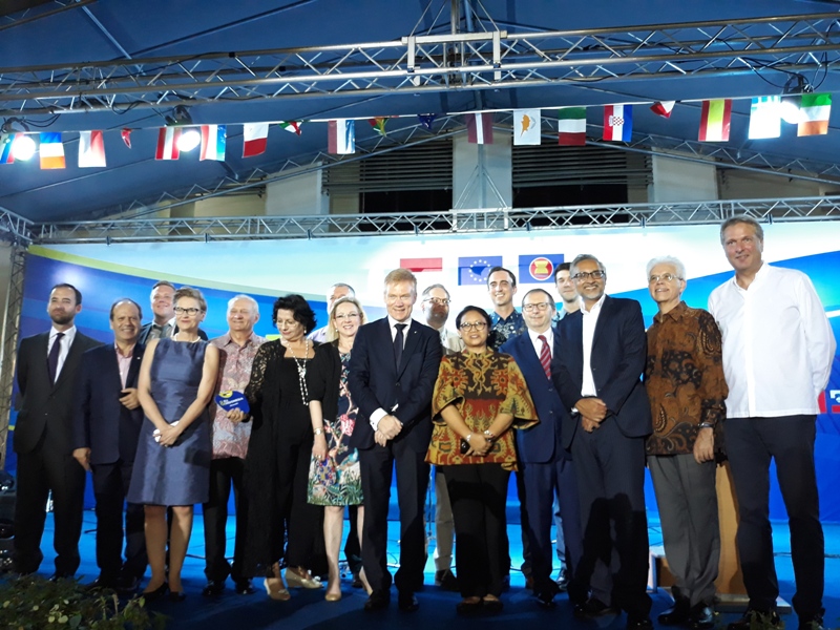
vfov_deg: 51.4
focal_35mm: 27
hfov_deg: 65.3
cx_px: 420
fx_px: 655
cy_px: 315
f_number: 1.7
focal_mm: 3.71
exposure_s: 1/25
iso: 200
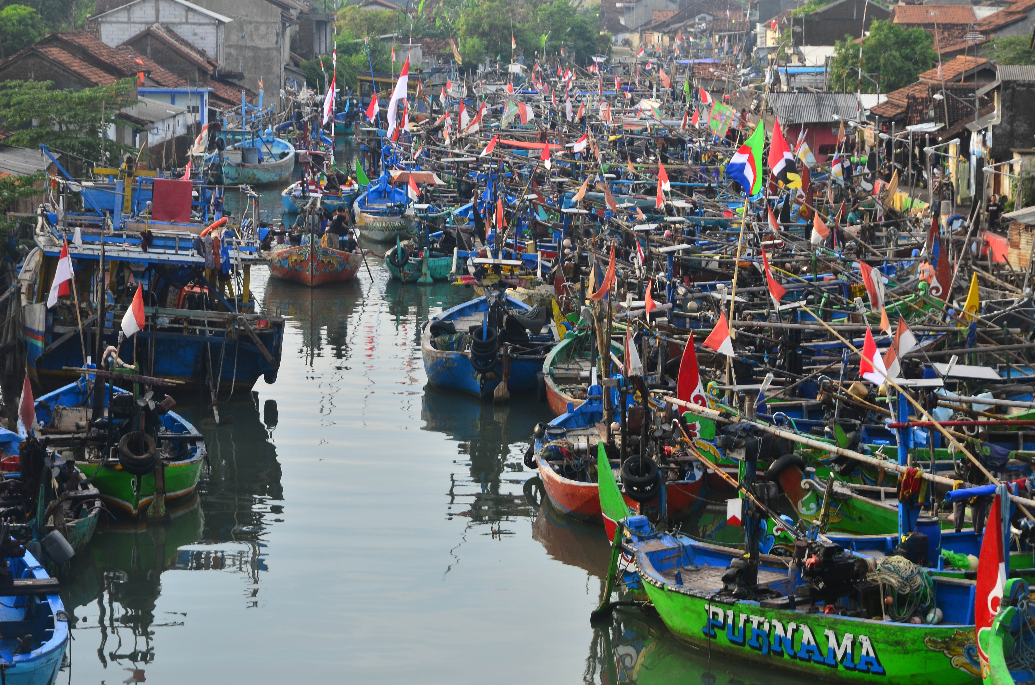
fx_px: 2797
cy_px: 342
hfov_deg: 21.0
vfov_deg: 14.0
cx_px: 518
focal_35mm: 98
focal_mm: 65
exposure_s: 1/90
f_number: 11
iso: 200
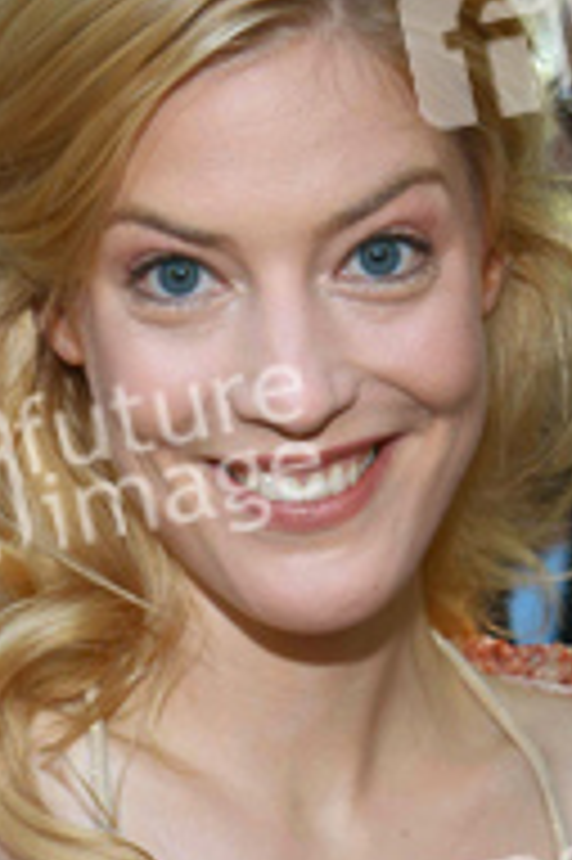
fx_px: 3367
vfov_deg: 14.5
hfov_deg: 9.7
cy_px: 698
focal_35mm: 141
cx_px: 221
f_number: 5.6
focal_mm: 45
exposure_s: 1/80
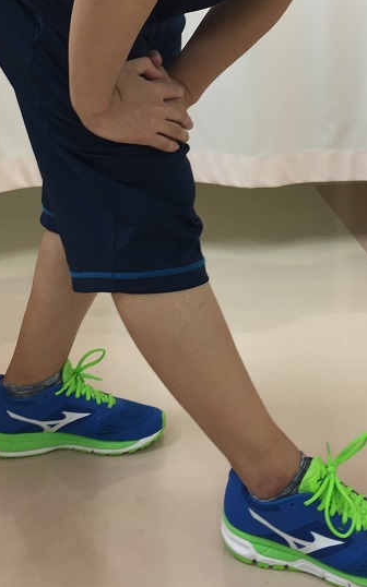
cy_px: 77
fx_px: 897
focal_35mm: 56
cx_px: 198
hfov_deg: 23.1
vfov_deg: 34.6
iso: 50
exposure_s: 1/30
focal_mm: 4.15
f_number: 2.2
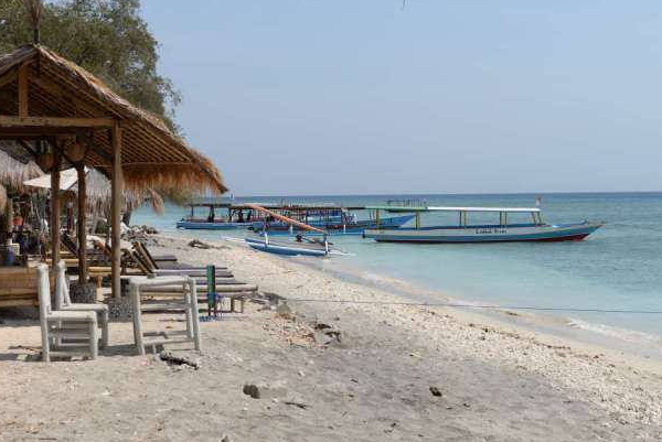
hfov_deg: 31.4
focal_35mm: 64
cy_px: 202
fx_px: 1178
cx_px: 341
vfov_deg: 21.3
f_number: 9
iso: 100
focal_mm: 48
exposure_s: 1/320
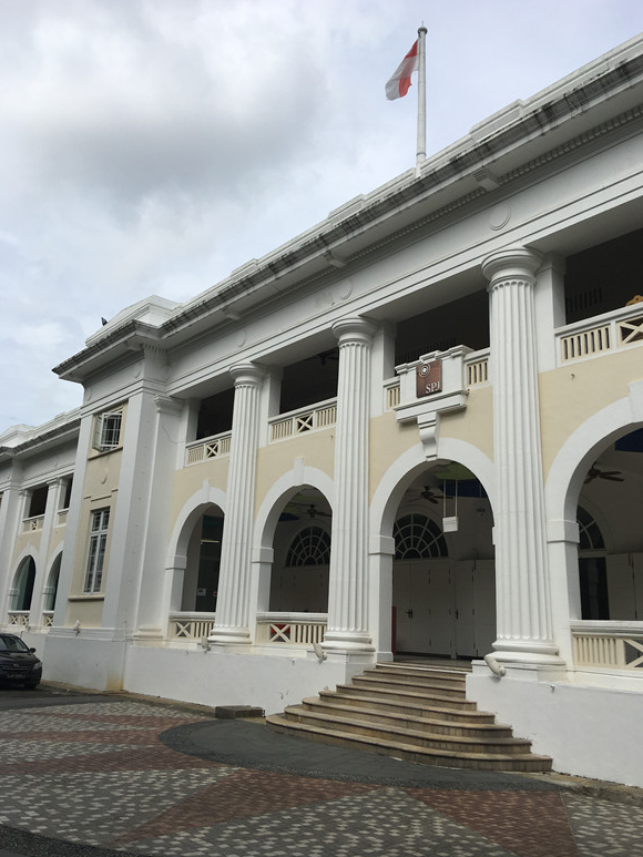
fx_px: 743
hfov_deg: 46.8
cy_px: 421
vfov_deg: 60.0
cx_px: 319
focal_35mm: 30
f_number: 2.2
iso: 25
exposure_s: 1/2564
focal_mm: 4.15
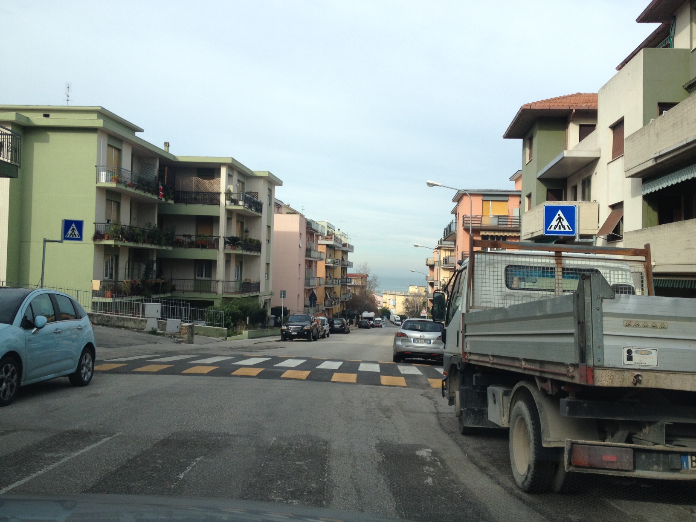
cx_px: 348
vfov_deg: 40.7
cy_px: 261
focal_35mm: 35
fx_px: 704
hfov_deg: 52.6
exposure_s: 1/863
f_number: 2.4
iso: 50
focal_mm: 4.28
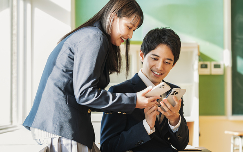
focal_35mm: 108
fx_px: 715
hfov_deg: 19.3
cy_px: 79
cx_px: 121
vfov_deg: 12.1
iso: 320
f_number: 4
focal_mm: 105
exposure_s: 1/200
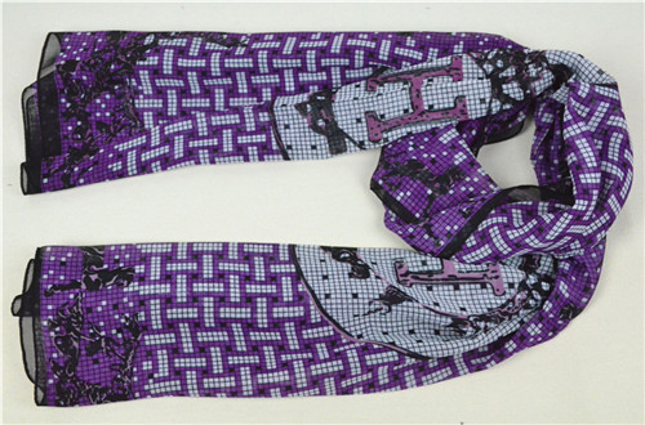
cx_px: 322
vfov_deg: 27.9
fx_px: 857
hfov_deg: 41.2
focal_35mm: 48
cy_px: 212
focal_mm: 32
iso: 6400
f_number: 10
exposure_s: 1/400
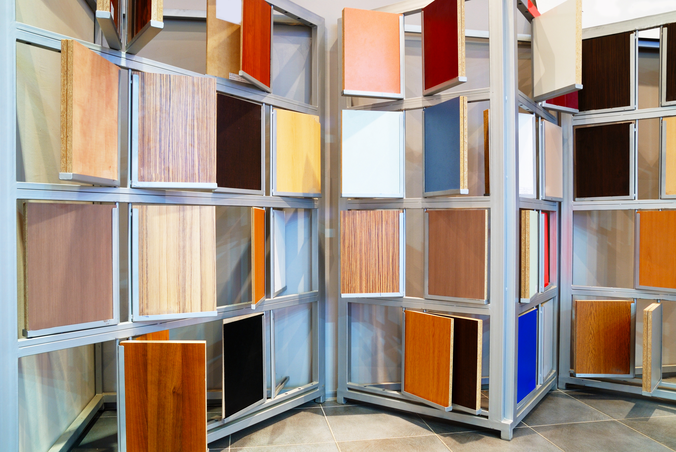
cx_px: 338
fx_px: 508
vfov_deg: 48.0
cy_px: 226
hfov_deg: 67.3
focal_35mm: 27
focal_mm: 18
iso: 100
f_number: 8
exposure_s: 2.5
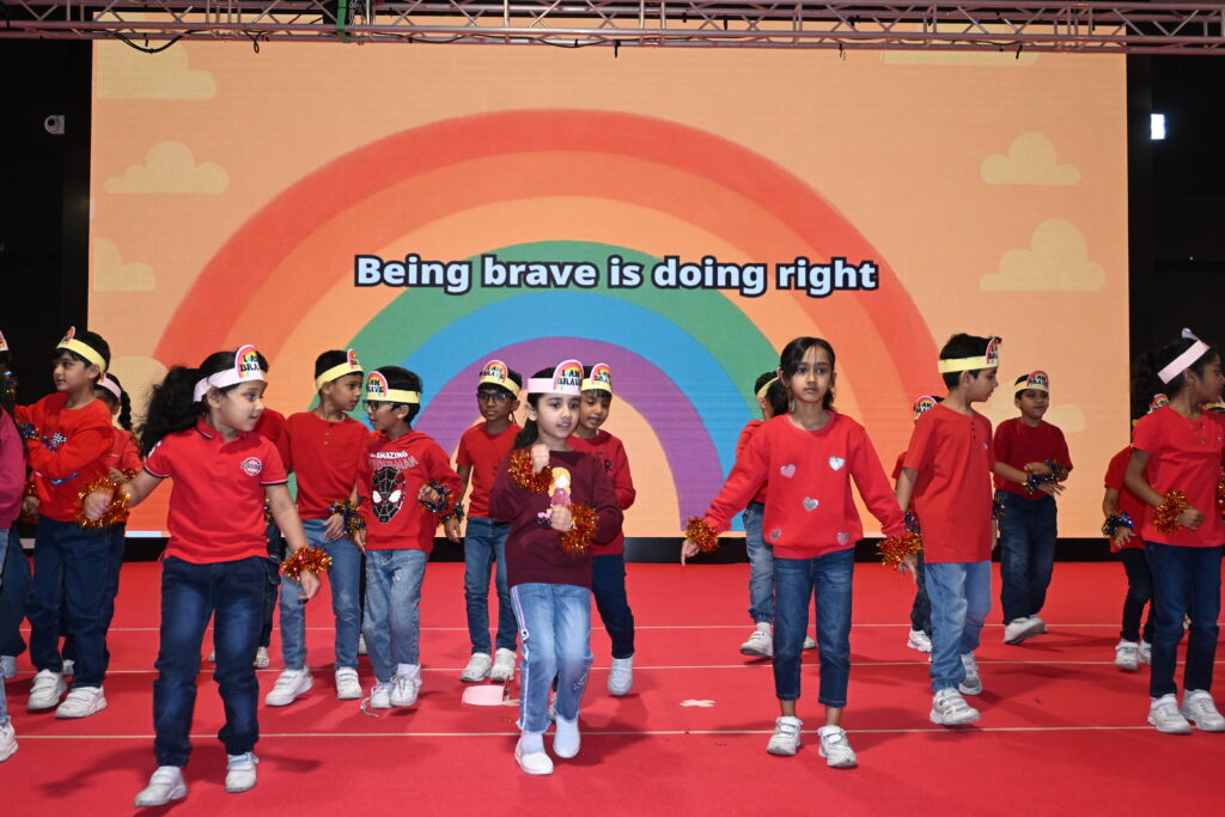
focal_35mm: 36
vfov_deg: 36.9
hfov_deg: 53.1
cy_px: 408
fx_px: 1225
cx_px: 612
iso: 640
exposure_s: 1/80
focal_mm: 24
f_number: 4.5
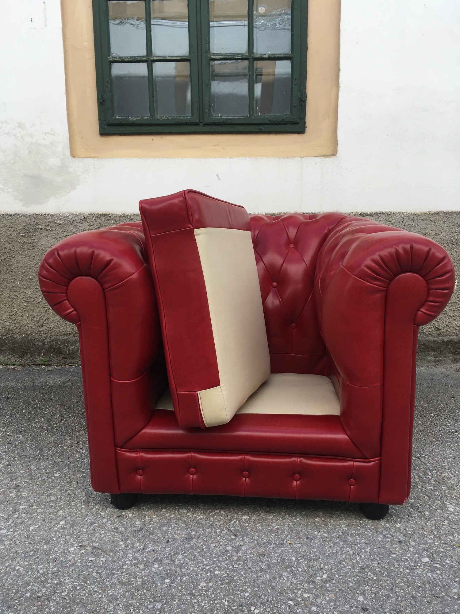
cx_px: 230
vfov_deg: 61.7
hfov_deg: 48.2
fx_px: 514
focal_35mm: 29
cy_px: 307
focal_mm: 4.15
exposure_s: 1/596
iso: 25
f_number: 2.2
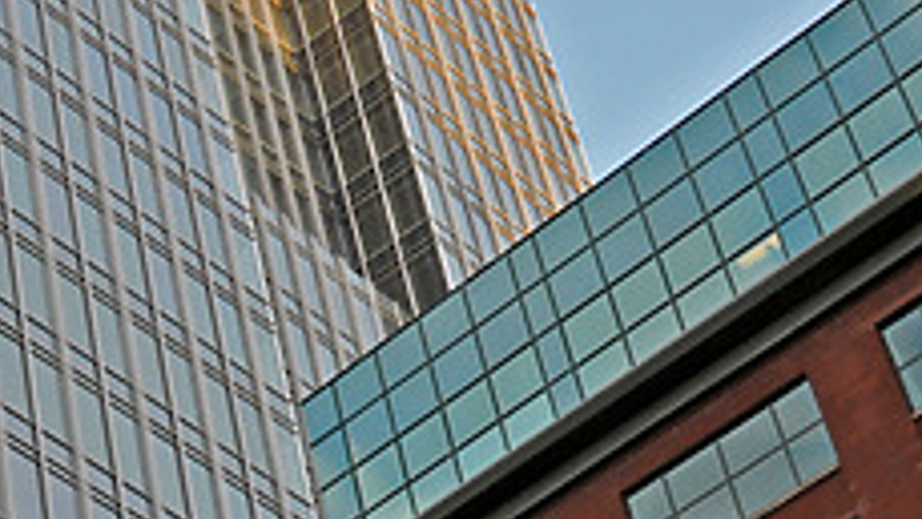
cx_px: -258
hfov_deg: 18.1
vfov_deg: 10.8
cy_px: 599
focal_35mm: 111
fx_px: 2715
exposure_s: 1/30
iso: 400
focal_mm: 18
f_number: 14
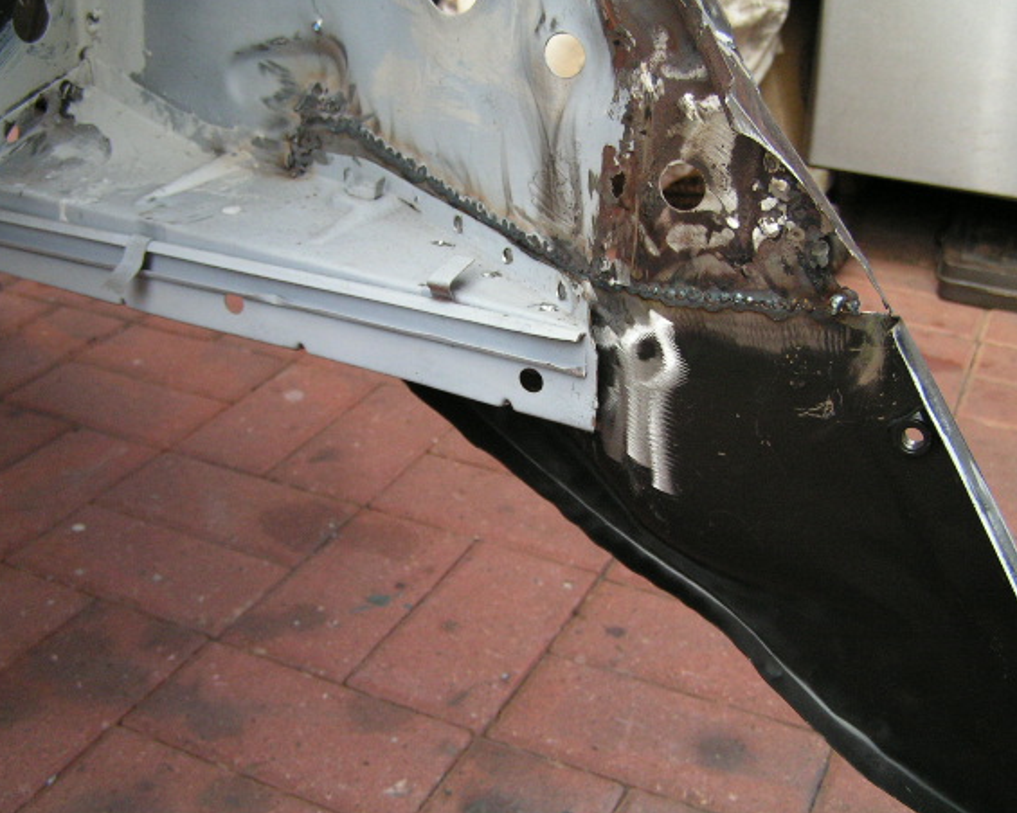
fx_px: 1264
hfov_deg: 43.8
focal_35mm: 42
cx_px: 527
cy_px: 383
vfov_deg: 35.7
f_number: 2.8
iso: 100
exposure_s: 1/40
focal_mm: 6.3
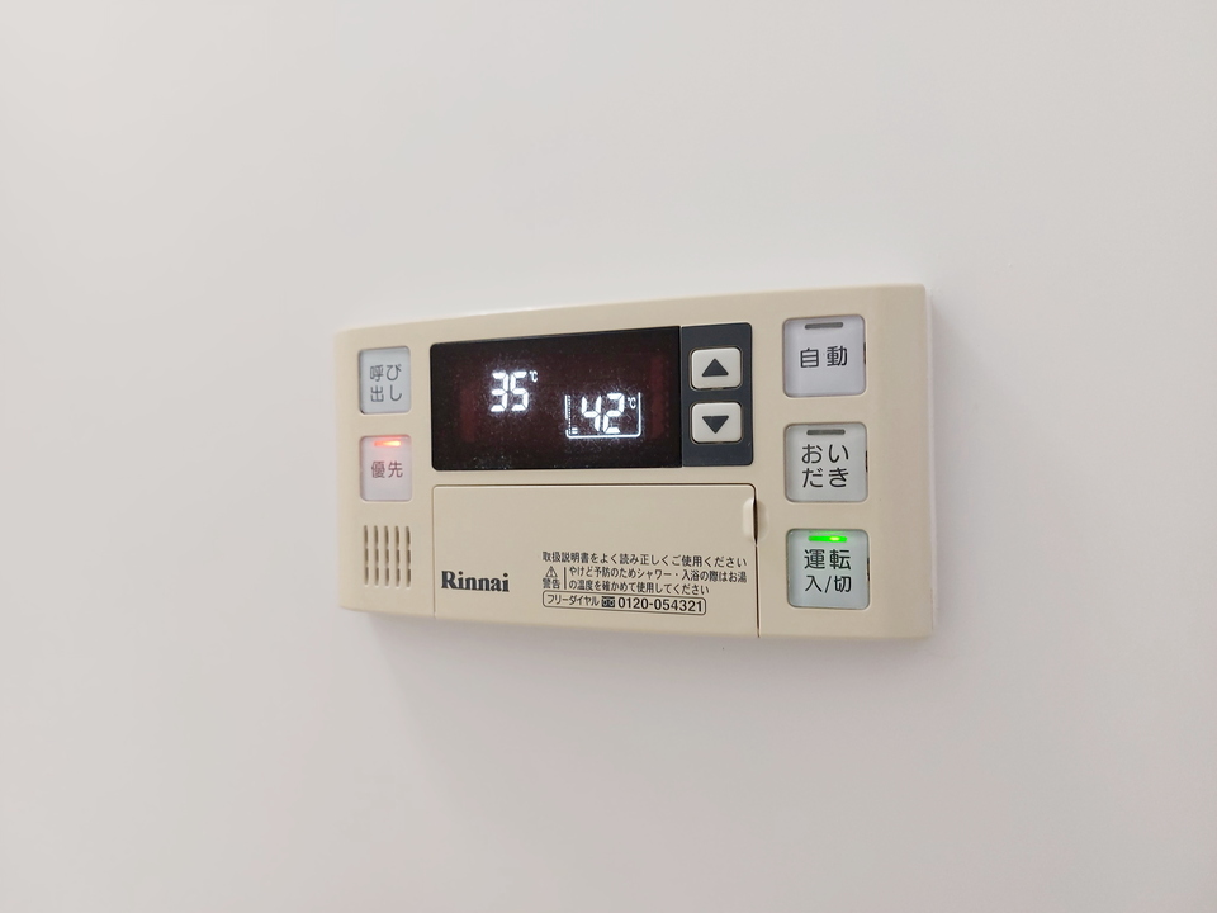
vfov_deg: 56.8
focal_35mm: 24
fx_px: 844
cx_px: 608
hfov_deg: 71.6
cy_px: 456
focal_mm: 5.23
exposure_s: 1/24
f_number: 1.8
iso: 160
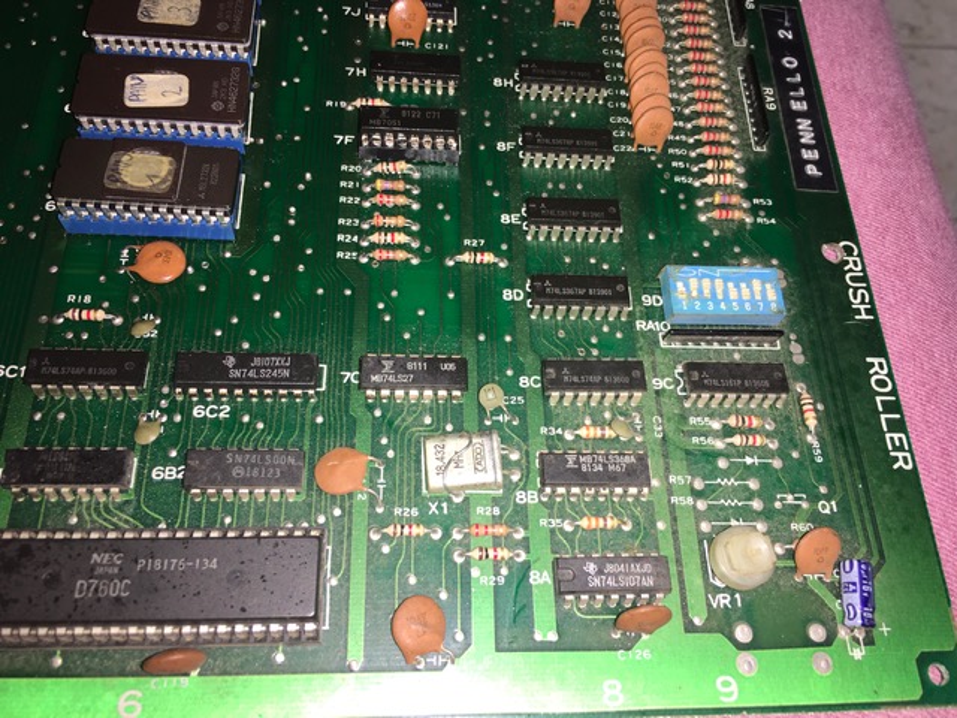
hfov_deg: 61.7
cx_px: 478
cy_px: 359
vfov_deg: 48.2
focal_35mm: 29
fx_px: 802
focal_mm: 4.15
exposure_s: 1/46
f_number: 2.2
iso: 25
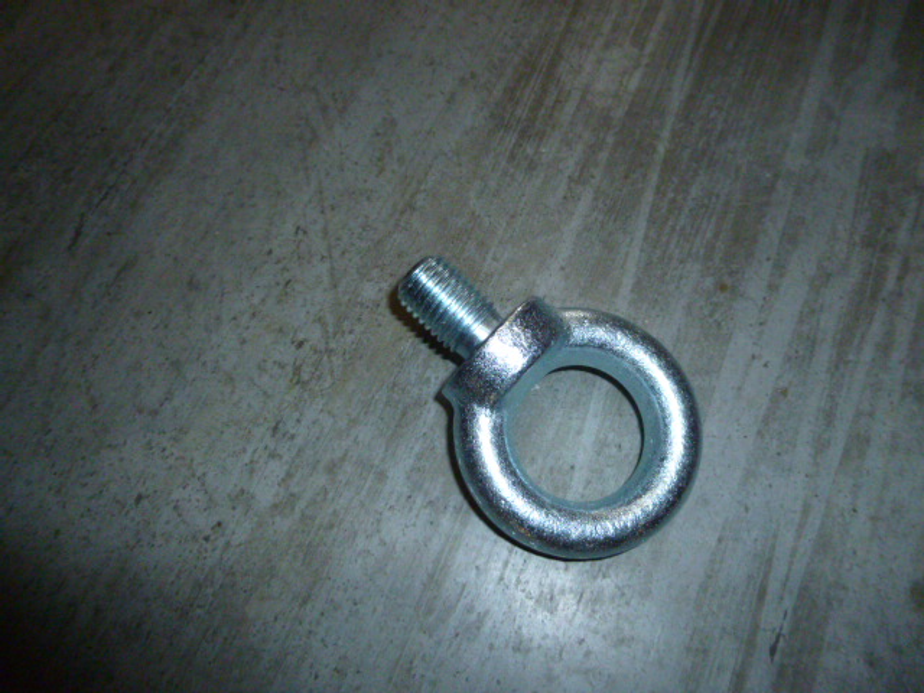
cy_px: 346
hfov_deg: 69.4
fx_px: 667
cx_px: 462
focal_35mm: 25
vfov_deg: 54.9
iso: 400
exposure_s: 1/60
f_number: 3.1
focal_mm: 4.5
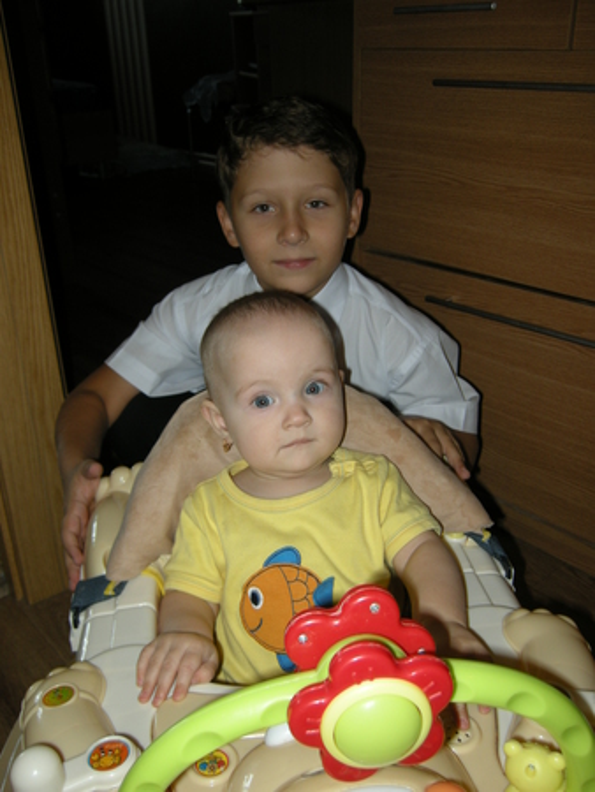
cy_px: 396
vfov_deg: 52.6
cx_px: 298
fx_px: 801
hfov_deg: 40.7
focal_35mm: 35
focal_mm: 7.5
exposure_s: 1/60
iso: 64
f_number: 3
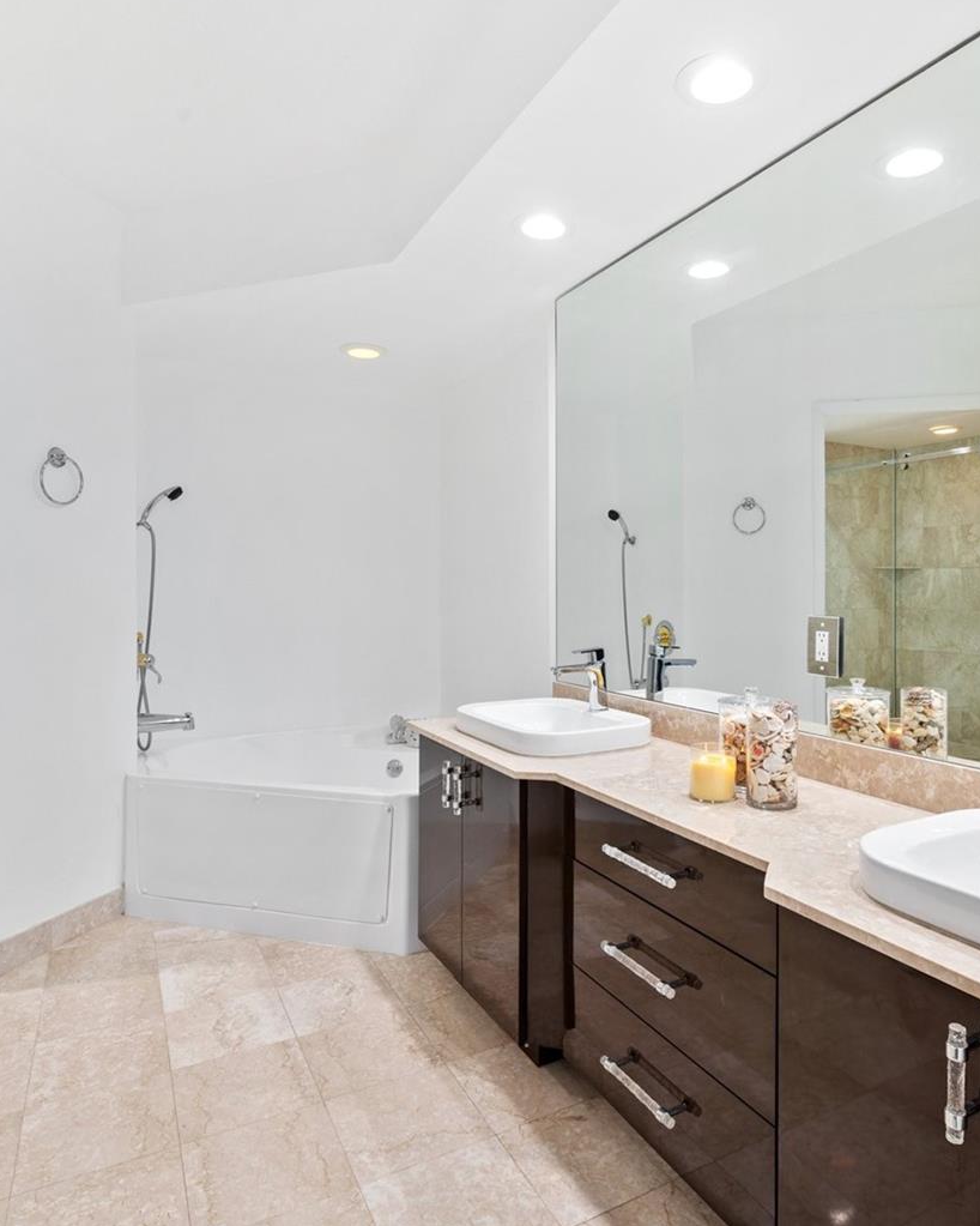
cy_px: 601
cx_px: 552
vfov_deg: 75.0
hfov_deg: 62.9
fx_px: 798
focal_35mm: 22
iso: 200
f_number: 8
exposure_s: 1/3
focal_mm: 15
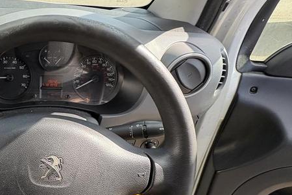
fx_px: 235
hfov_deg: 54.9
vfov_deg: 44.5
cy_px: 124
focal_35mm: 29
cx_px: 27
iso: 80
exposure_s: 1/140
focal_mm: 2.22
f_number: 2.2
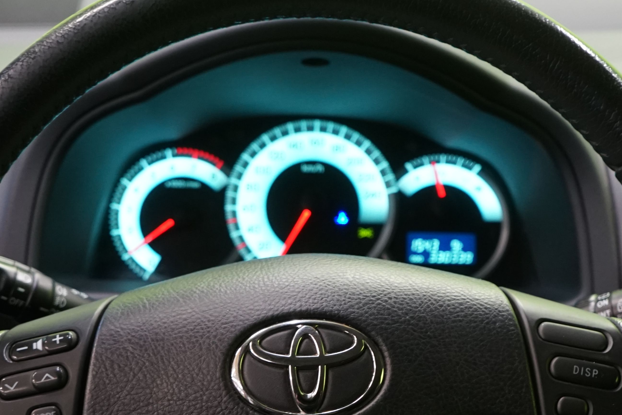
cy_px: 383
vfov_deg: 19.9
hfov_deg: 30.1
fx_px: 1157
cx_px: 316
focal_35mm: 67
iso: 1600
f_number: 5
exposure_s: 1/25
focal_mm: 29
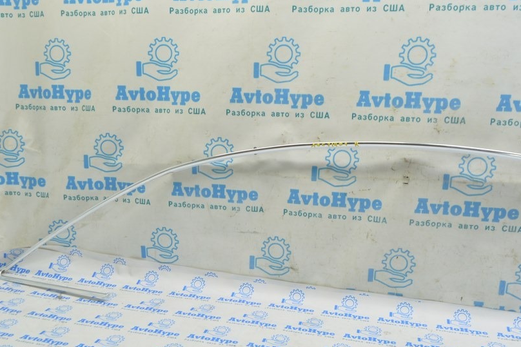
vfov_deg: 34.9
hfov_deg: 50.6
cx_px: 233
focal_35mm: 38
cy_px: 210
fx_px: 550
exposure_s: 1/20
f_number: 5.6
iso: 400
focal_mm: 20
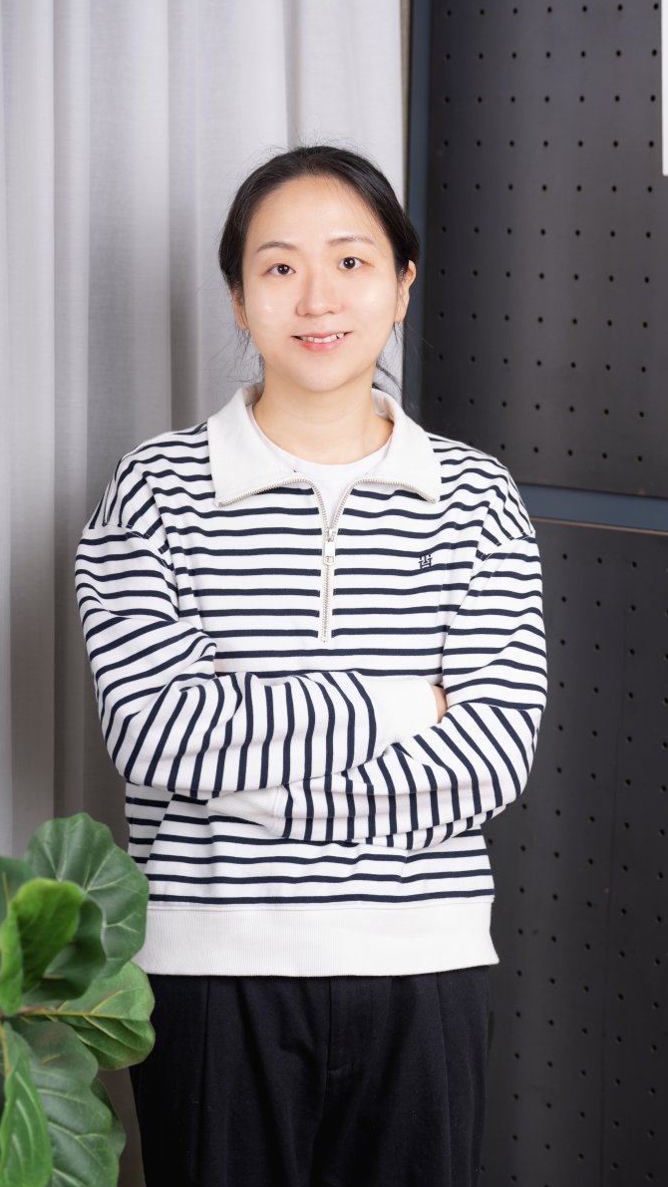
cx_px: 322
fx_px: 2991
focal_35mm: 95
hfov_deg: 12.7
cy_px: 592
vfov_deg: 22.5
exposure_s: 1/320
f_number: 4.5
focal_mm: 90
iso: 100
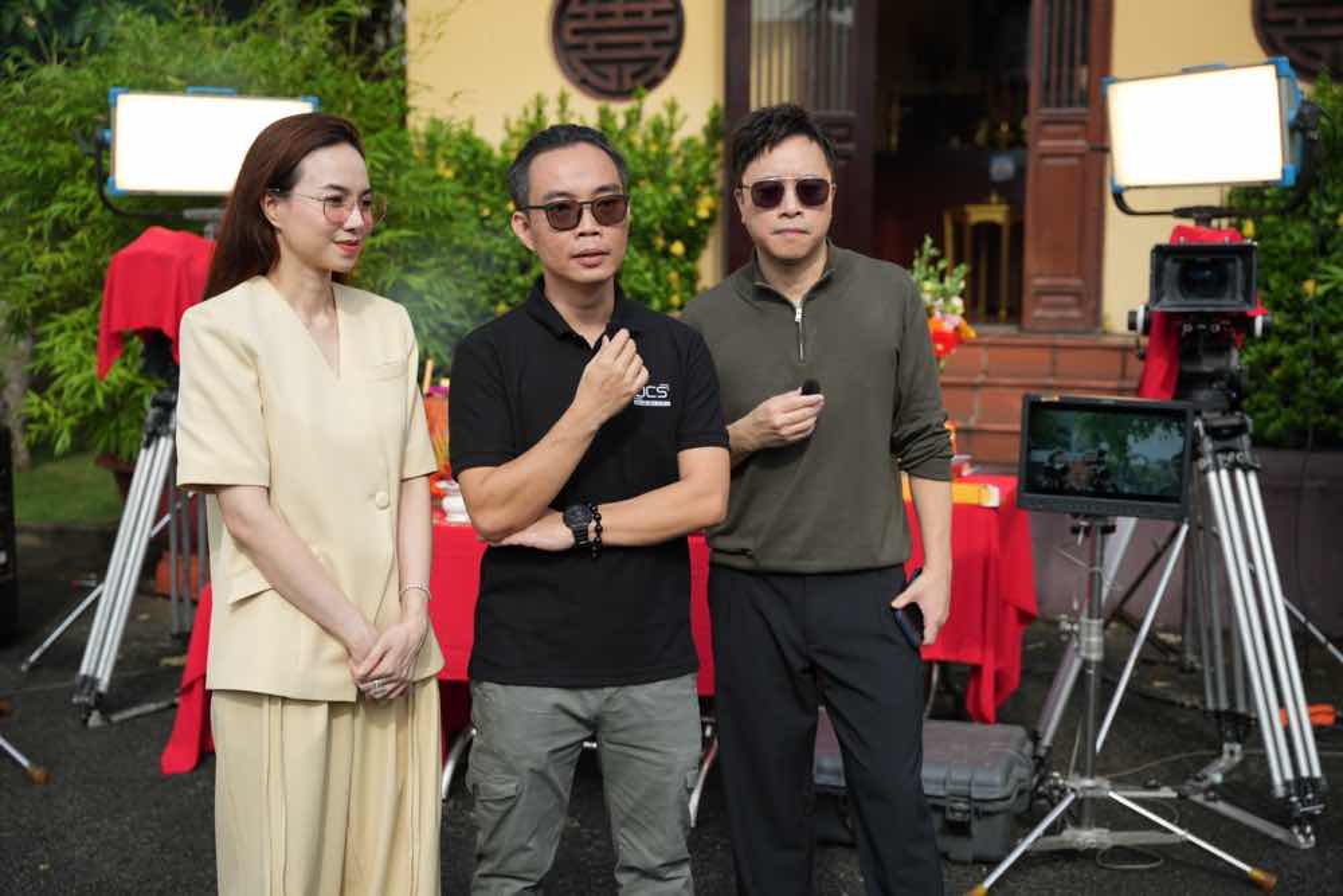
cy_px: 448
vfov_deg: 30.0
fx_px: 1671
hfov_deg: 43.8
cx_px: 672
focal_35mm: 45
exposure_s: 1/1000
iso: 100
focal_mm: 44.8
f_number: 3.2
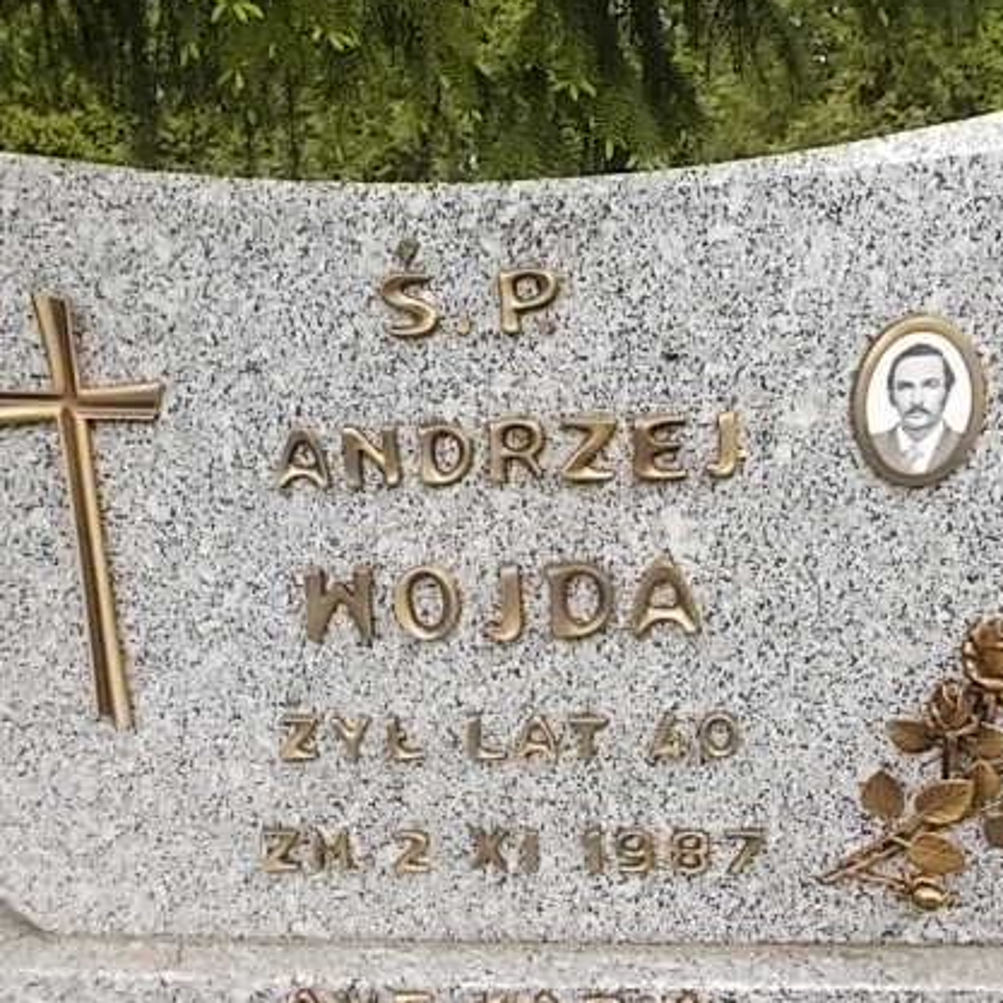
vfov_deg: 43.8
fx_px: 1246
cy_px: 565
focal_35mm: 38
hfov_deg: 43.8
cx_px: 539
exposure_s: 1/125
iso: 80
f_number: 2.7
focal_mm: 4
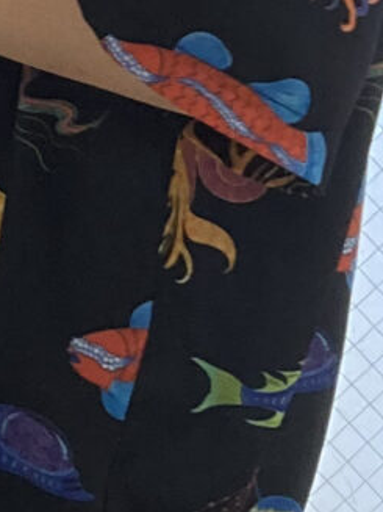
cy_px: -363
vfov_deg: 8.7
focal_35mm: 219
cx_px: -567
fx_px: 3233
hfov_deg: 6.4
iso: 100
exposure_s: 1/50
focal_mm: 3.99
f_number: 1.8
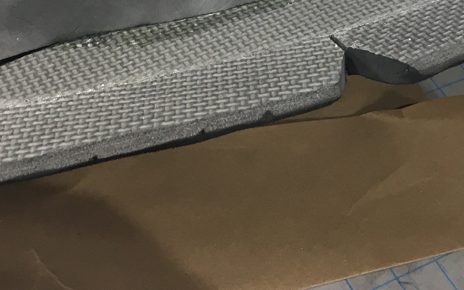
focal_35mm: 82
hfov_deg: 25.1
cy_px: -147
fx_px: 1037
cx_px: 308
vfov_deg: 14.8
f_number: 2.2
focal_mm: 4.15
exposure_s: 1/30
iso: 50
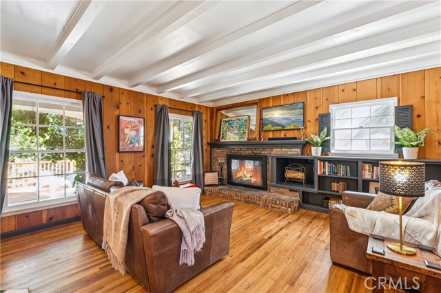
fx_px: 197
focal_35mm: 16
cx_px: 220
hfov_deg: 96.4
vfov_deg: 73.3
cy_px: 146
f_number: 13
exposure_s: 2.5
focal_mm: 16.1
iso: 100
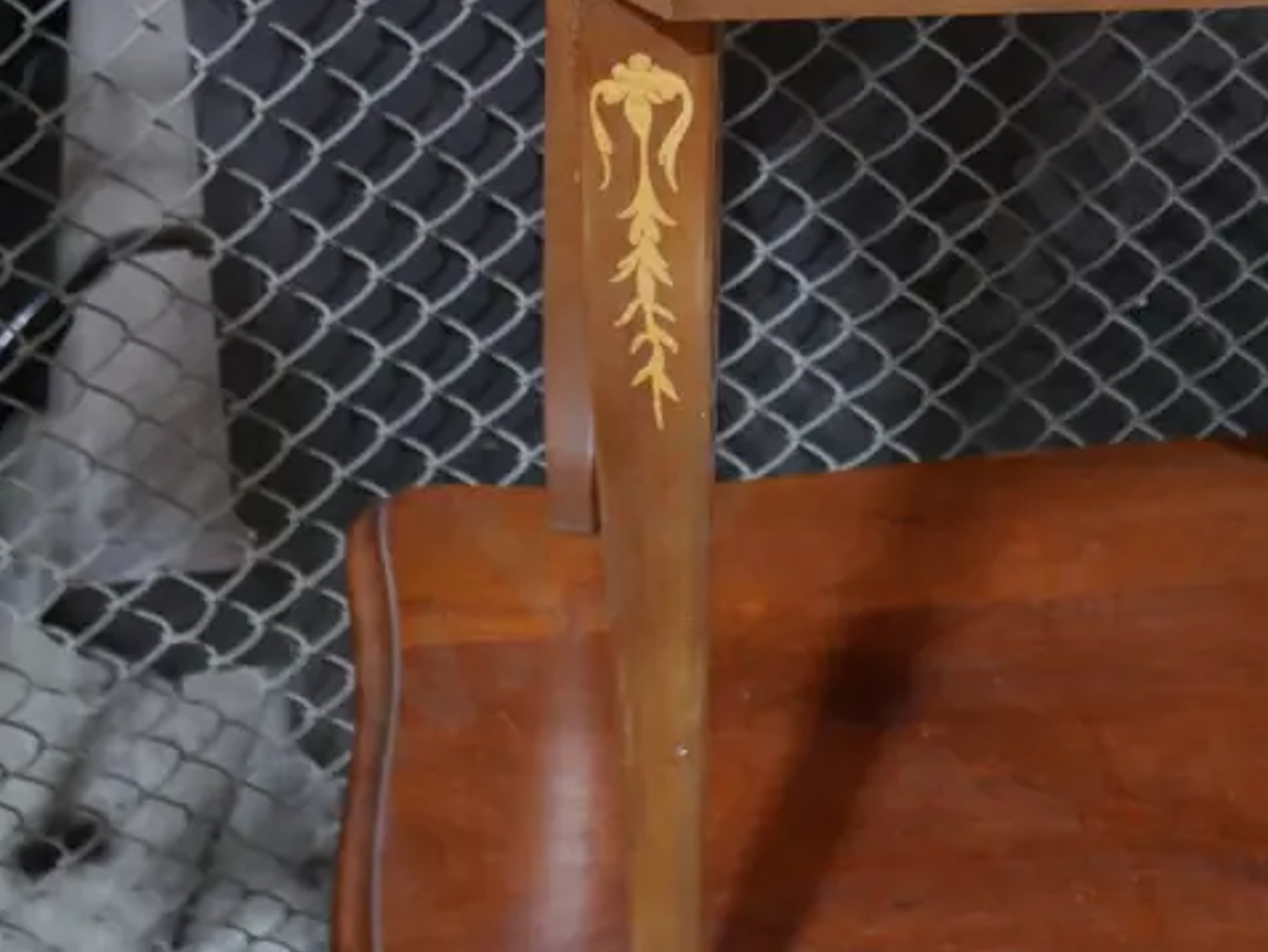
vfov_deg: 19.9
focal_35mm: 73
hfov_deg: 25.9
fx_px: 2675
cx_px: 1109
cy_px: 166
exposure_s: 1/60
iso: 800
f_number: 4
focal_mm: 17
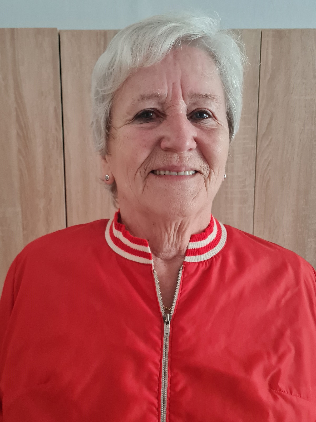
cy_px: 211
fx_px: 316
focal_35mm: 26
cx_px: 158
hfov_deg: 53.1
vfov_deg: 67.3
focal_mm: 5.4
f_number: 1.8
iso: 640
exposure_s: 1/50
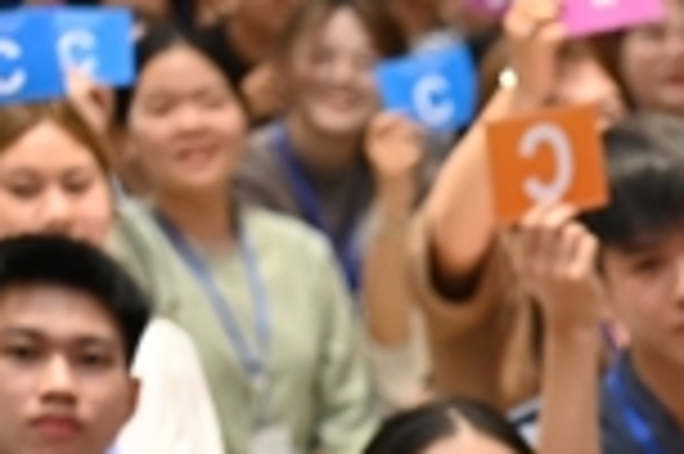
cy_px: 805
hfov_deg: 6.7
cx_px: 1413
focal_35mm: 299
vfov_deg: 4.5
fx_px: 5675
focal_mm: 70
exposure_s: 1/200
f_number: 4
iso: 5000
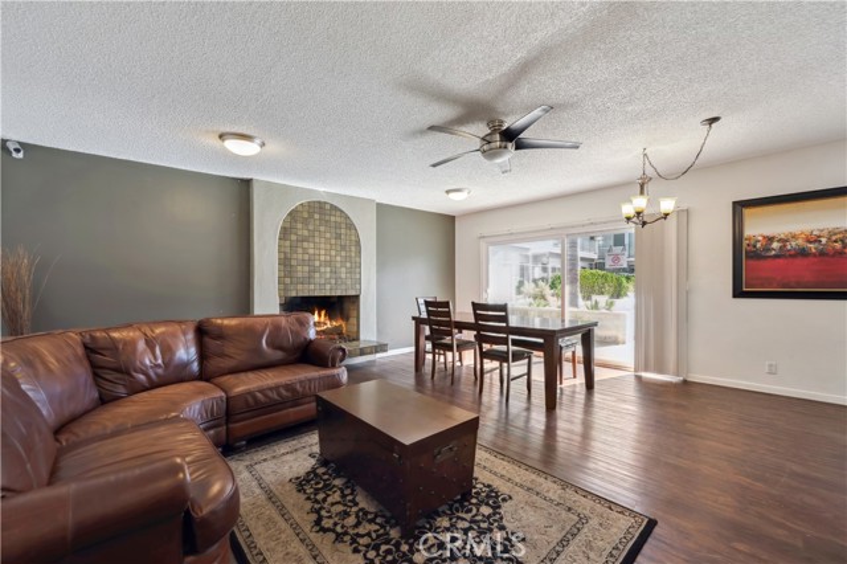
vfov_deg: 81.1
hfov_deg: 104.3
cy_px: 282
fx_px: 329
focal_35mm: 14
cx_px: 424
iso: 100
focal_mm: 14
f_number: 9
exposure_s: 1/40
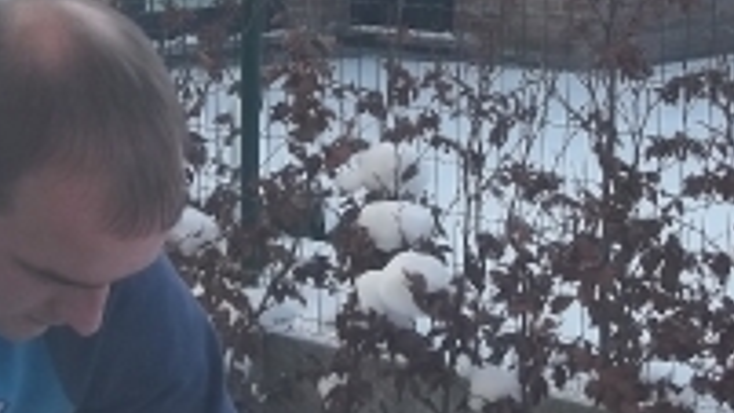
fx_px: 2024
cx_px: 219
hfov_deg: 20.5
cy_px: 217
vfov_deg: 11.6
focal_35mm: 104
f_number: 2.9
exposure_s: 1/320
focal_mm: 5.7
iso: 64
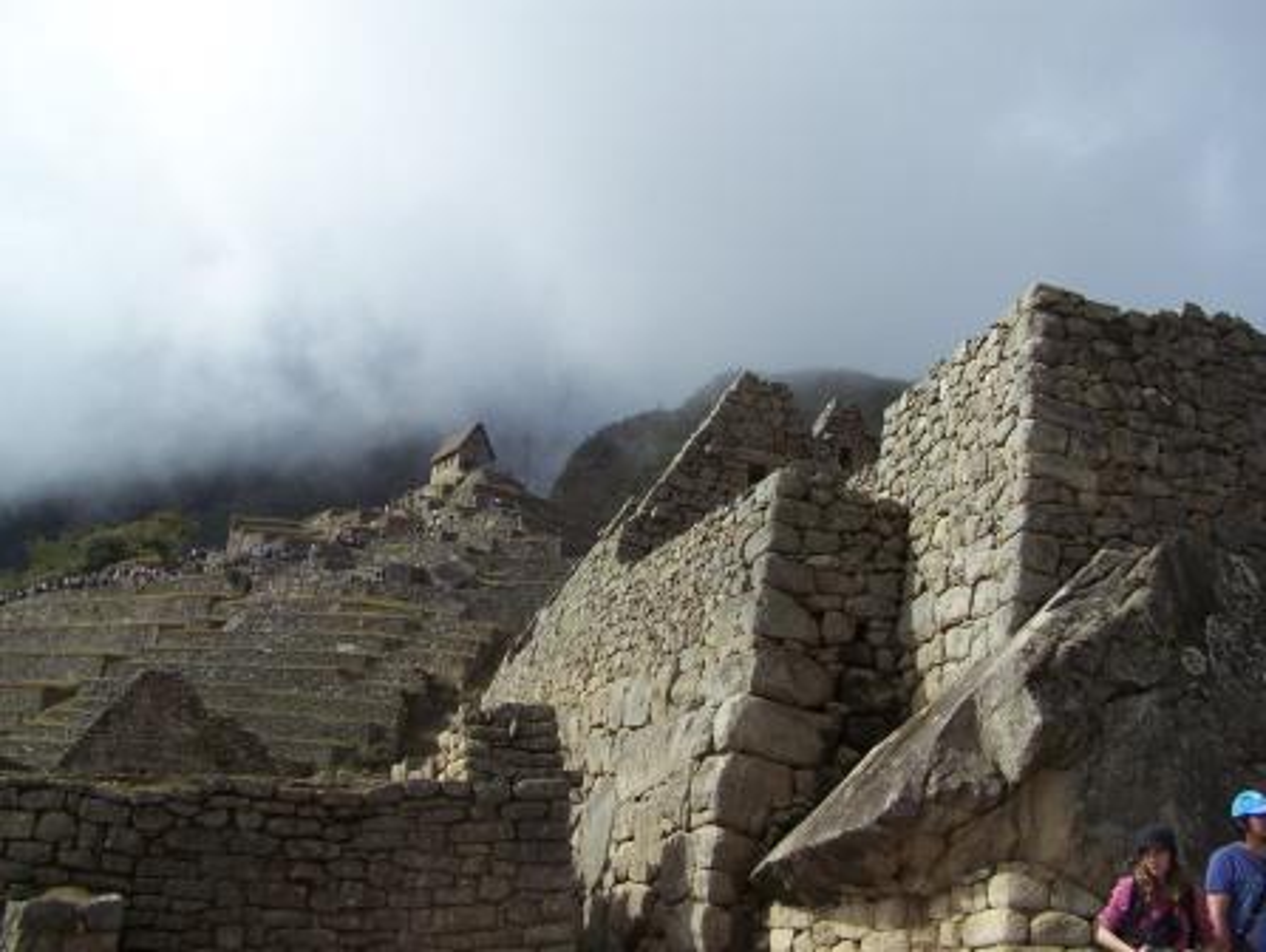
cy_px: 476
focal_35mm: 38
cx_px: 633
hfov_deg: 48.9
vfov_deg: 37.8
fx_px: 1391
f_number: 4
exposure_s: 1/1000
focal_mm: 6.3
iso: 80
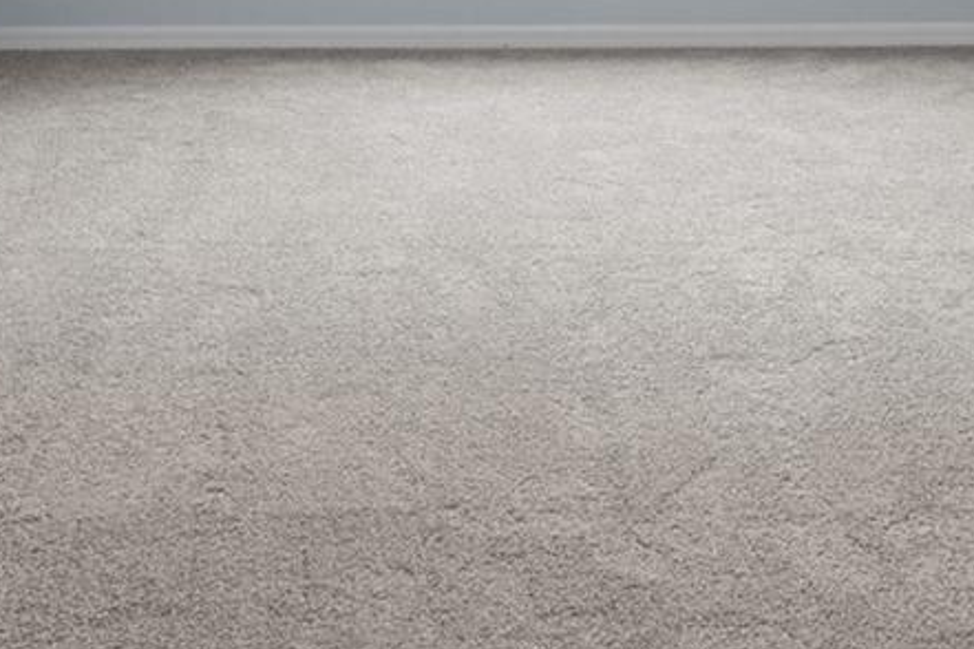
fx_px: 1916
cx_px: 603
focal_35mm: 71
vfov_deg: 17.6
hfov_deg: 28.4
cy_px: -265
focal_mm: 13
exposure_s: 1/2.5
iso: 640
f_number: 8
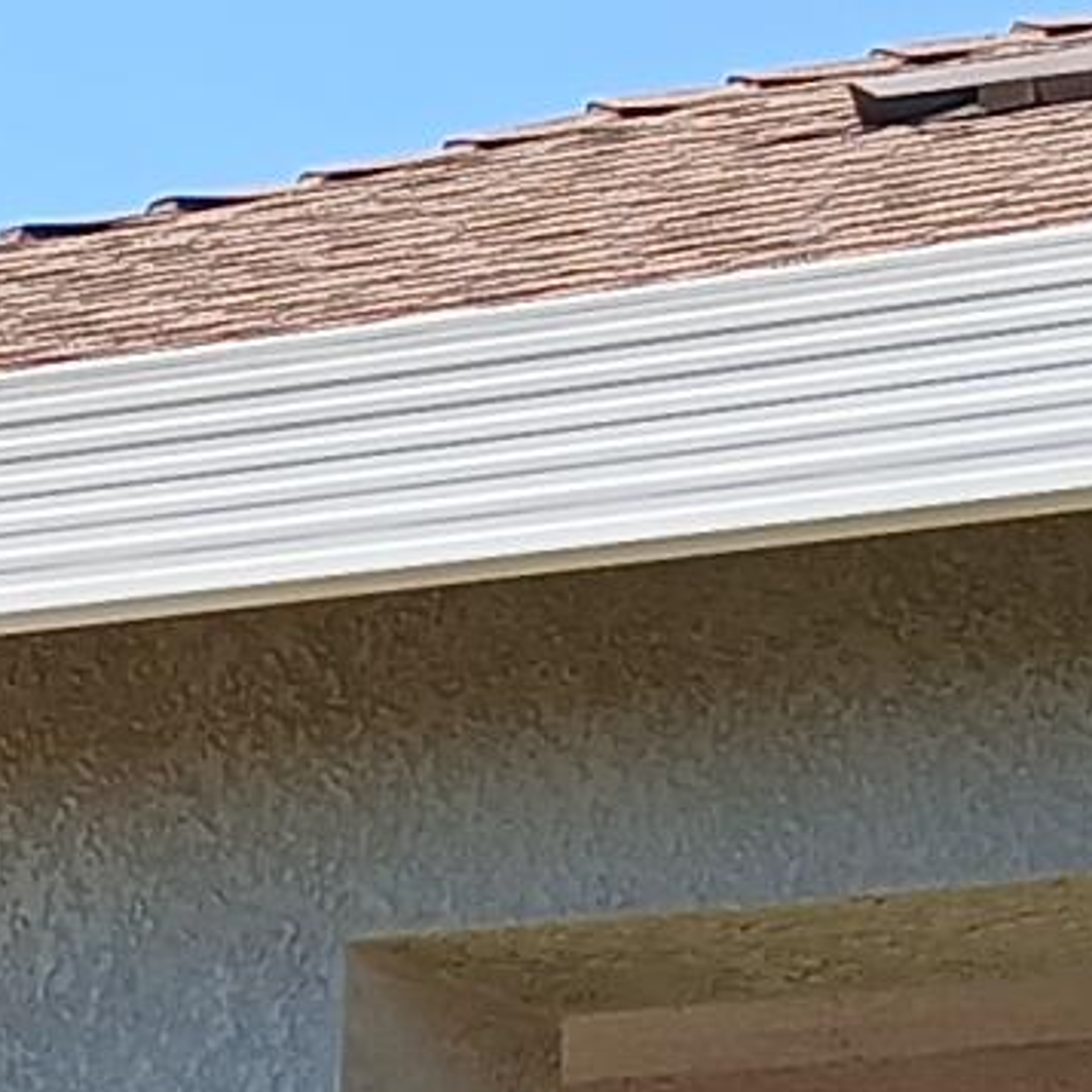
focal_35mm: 193
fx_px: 6888
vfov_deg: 8.7
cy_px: 1875
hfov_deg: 9.0
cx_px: 263
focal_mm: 3.98
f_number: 1.8
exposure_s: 1/355
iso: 20
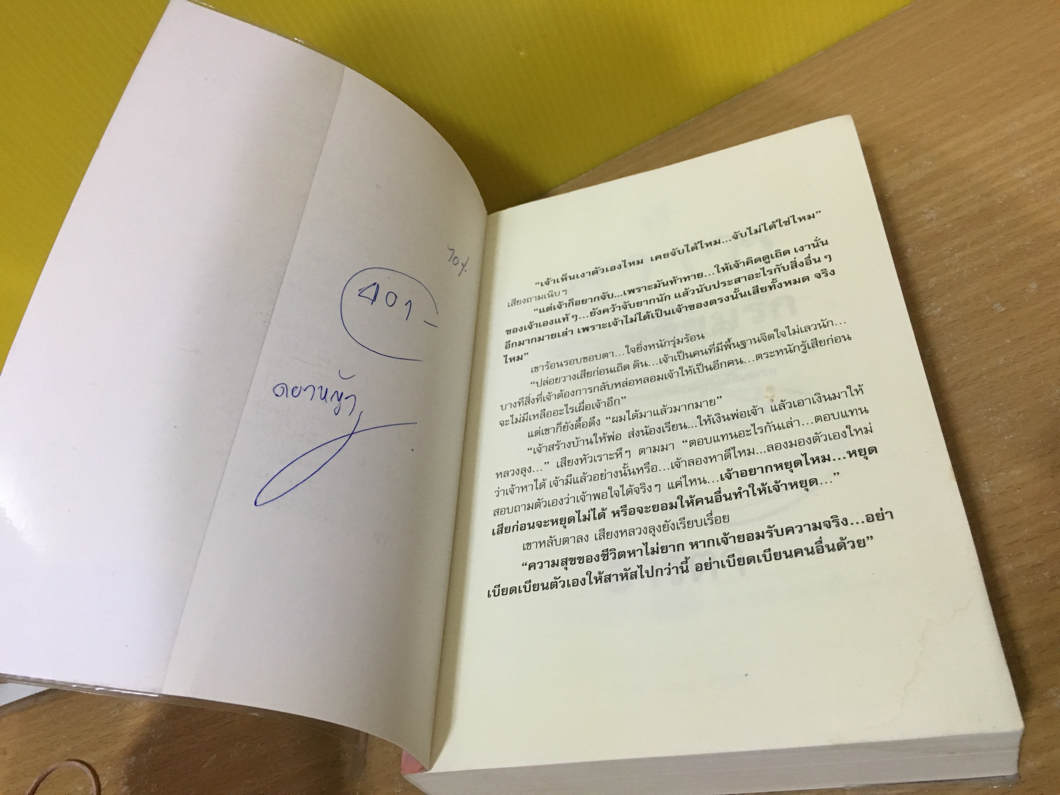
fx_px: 888
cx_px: 530
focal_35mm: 29
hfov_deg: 61.7
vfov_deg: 48.2
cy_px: 398
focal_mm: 4.15
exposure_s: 1/20
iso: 200
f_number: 2.2
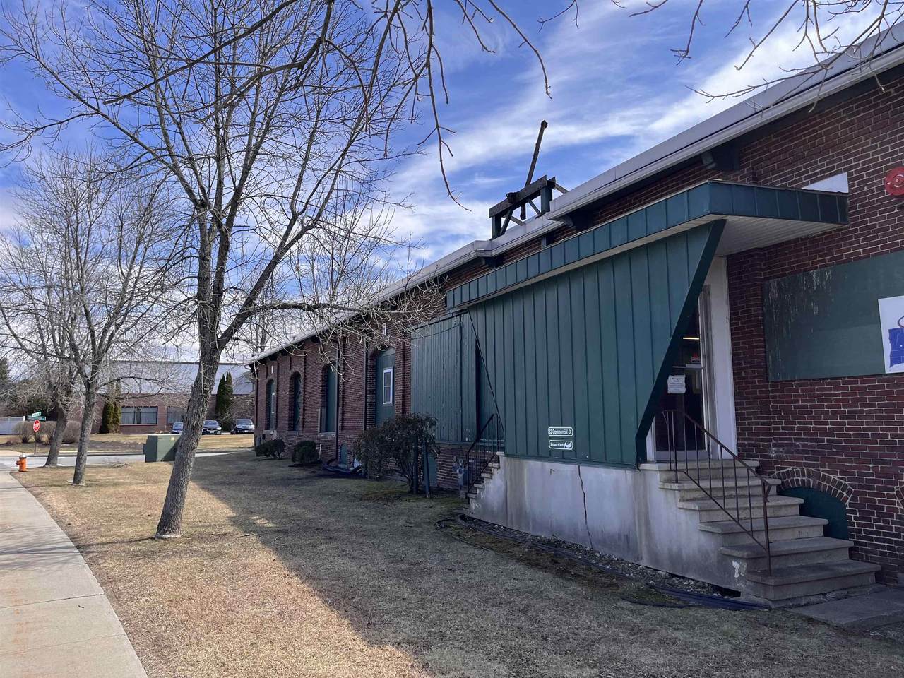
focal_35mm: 26
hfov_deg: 67.3
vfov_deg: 53.1
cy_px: 339
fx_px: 679
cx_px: 452
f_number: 1.6
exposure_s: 1/1672
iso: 50
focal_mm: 5.1
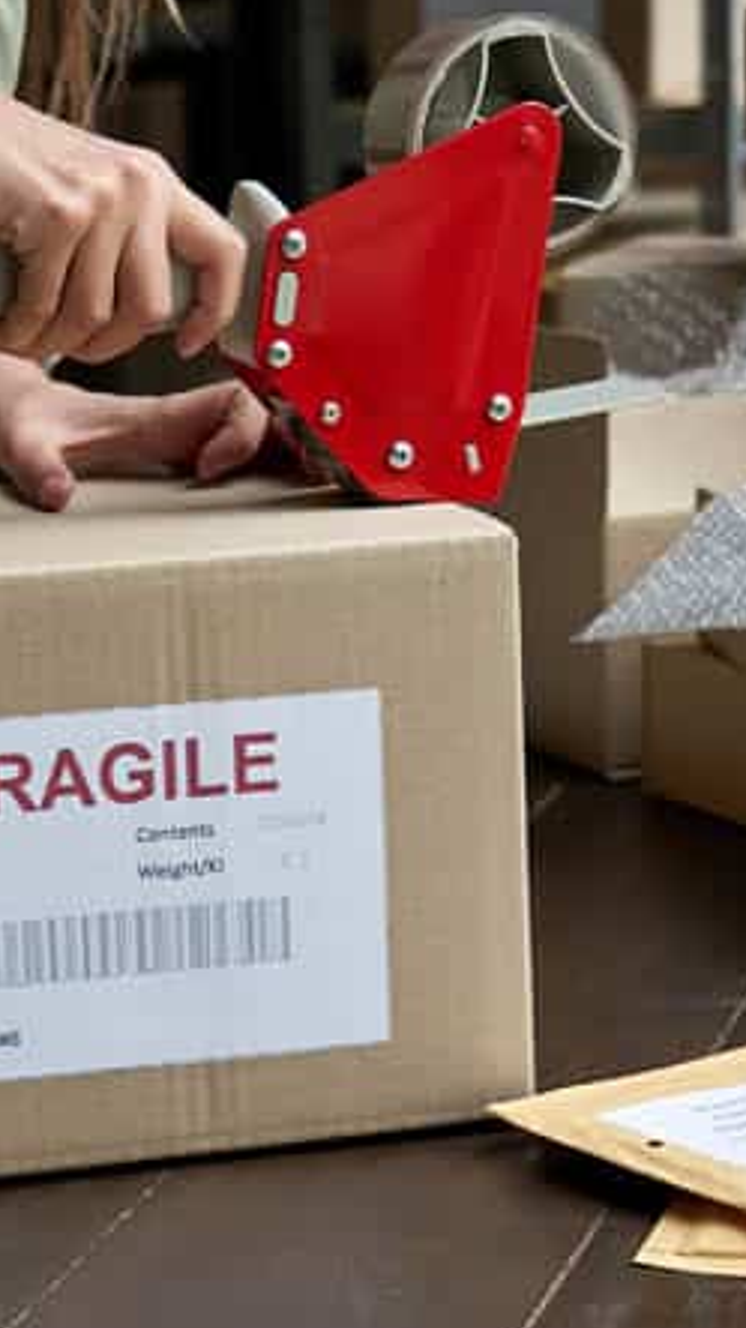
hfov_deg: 11.4
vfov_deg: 20.4
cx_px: 18
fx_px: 3695
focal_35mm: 105
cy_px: 704
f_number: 4
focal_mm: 37
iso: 800
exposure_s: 1/160
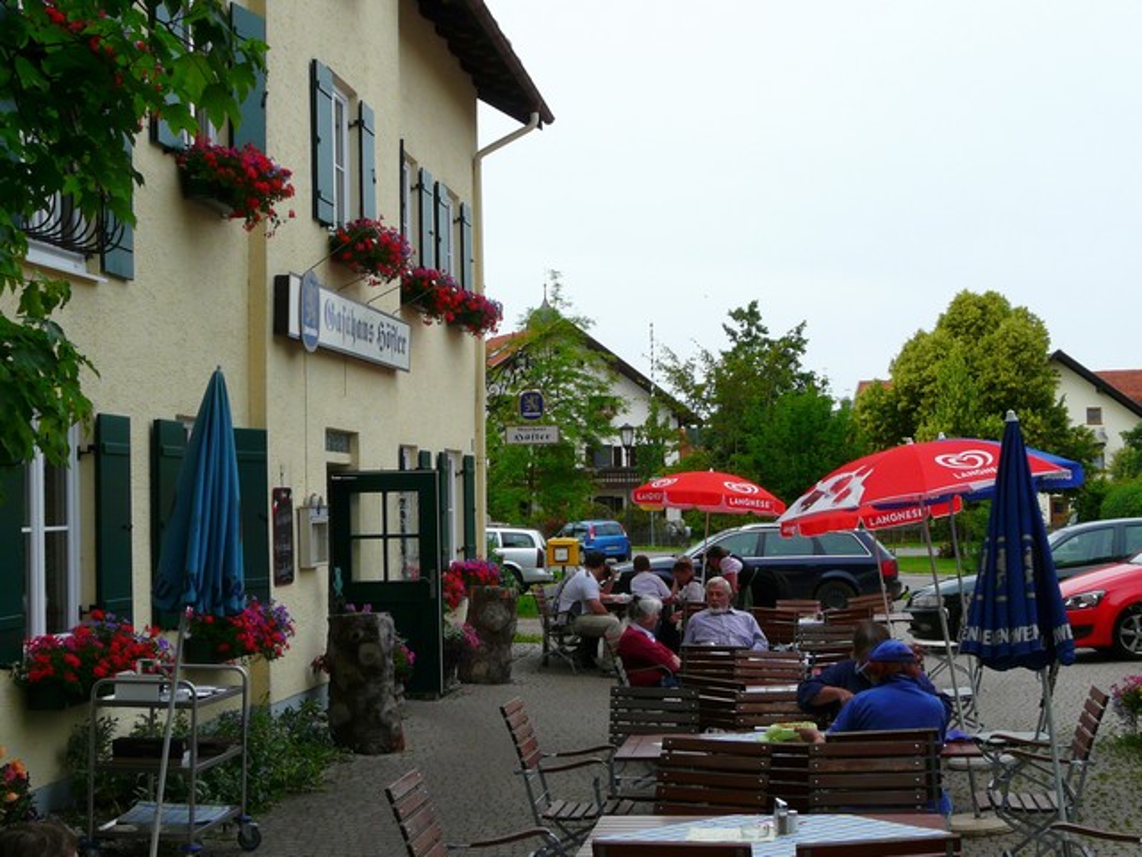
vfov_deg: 28.0
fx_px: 1716
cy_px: 428
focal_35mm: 52
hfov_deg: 36.8
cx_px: 571
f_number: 5.6
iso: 100
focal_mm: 6.7
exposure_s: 1/320
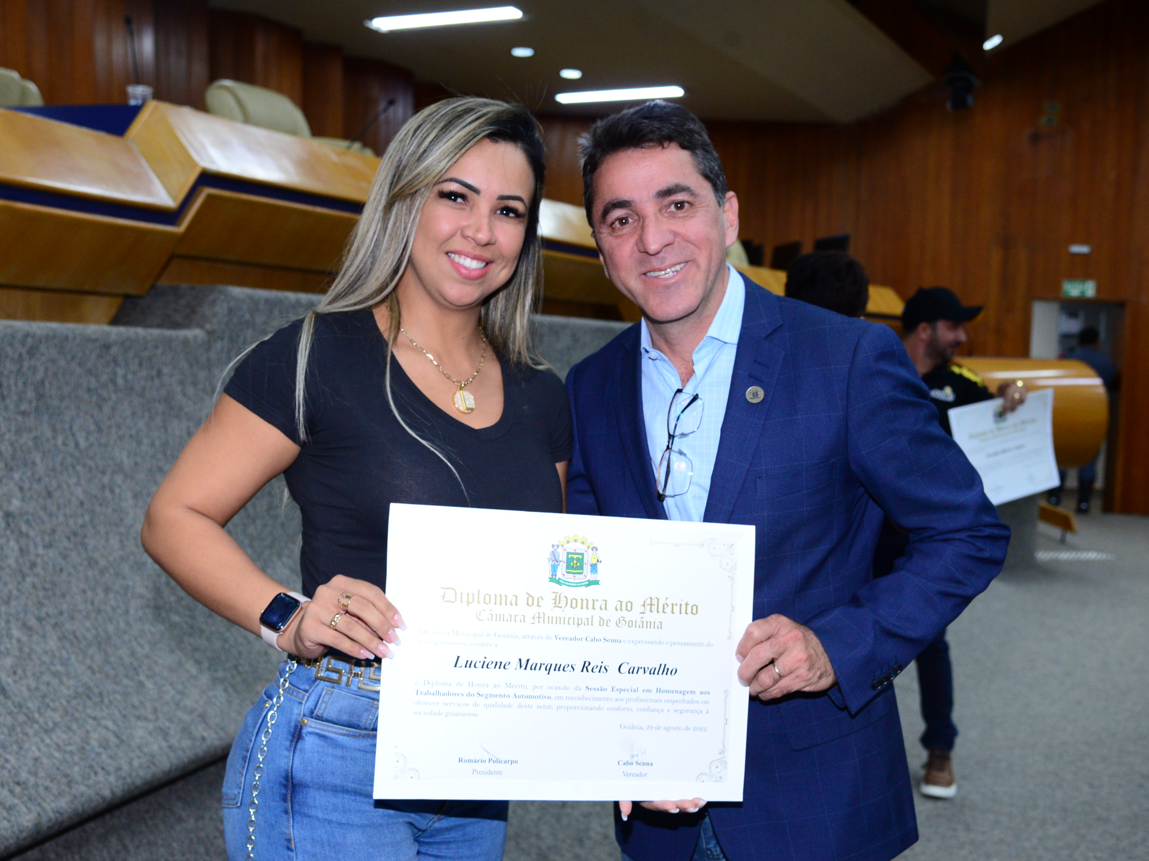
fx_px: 1394
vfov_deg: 34.3
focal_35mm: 42
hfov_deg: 44.8
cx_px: 571
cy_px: 422
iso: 2500
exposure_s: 1/125
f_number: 5.6
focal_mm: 38
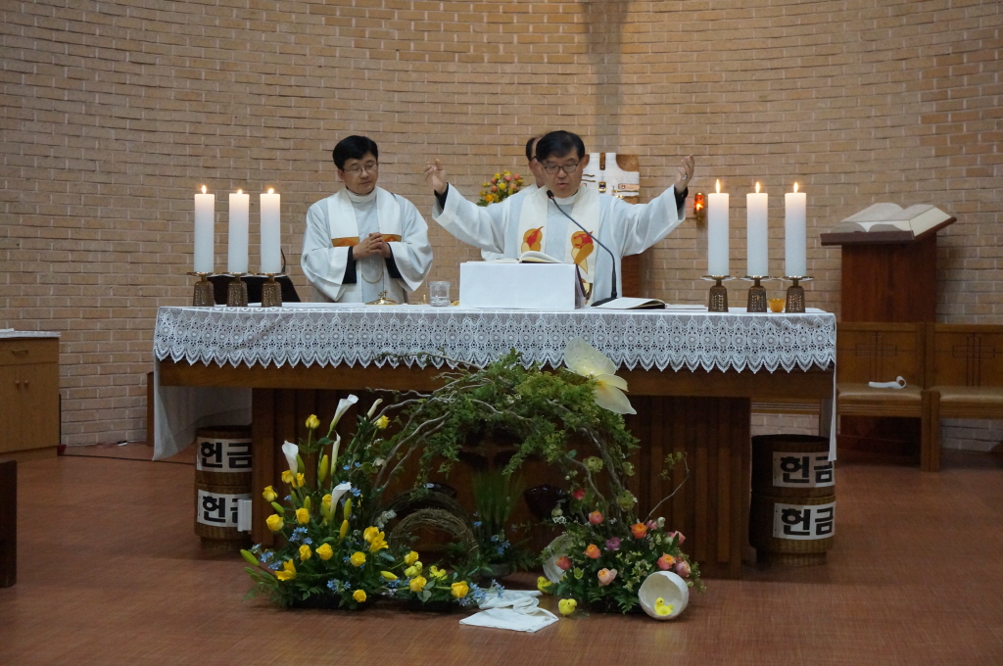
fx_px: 1503
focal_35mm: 54
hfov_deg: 36.9
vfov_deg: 25.0
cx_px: 502
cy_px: 333
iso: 3200
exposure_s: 1/100
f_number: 5.6
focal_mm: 36
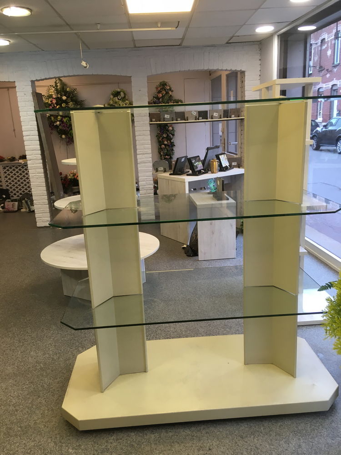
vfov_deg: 61.7
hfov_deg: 48.2
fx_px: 381
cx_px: 170
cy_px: 228
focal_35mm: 29
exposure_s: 1/33
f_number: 2.2
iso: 32
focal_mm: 4.15
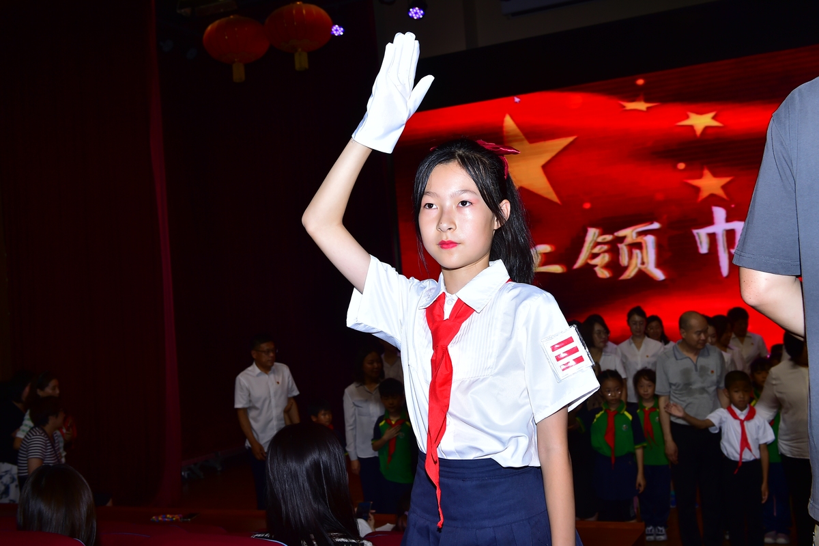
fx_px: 910
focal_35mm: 40
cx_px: 410
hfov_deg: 48.5
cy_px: 273
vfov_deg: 33.4
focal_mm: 40
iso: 500
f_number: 6.3
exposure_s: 1/250
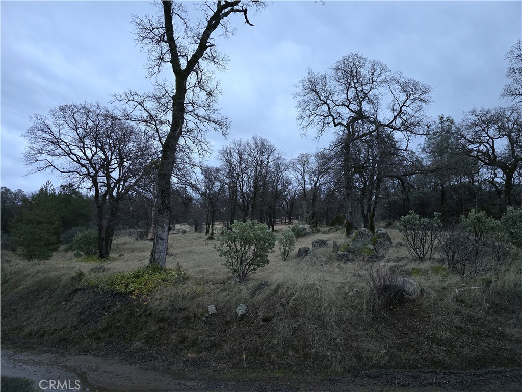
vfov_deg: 58.9
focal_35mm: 23
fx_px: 347
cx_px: 261
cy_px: 196
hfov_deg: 73.9
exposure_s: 1/60
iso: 800
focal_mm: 6.3
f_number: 1.7
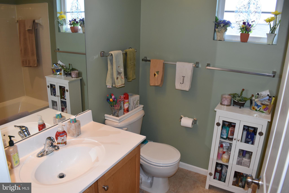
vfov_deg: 47.9
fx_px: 217
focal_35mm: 27
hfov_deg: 67.4
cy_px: 96
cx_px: 144
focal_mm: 18
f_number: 5
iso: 800
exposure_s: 1/100
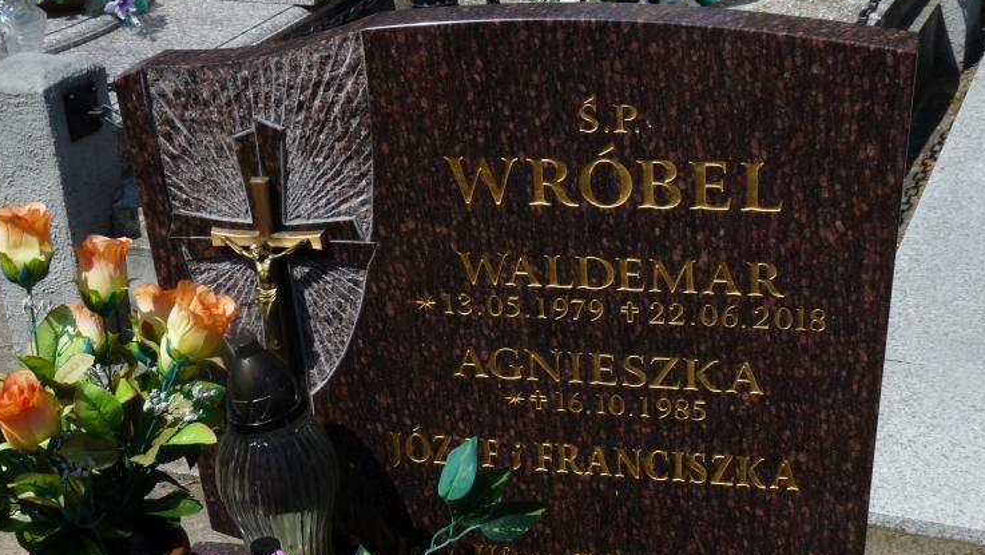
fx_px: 1698
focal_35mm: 65
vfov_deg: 18.5
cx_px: 476
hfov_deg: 32.3
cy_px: 385
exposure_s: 1/500
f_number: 6.3
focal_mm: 9.8
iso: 100
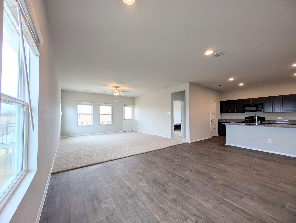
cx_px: 148
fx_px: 103
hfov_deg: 110.5
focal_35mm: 12
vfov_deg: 94.6
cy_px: 112
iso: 100
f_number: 1.7
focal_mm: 2.02
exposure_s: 1/244
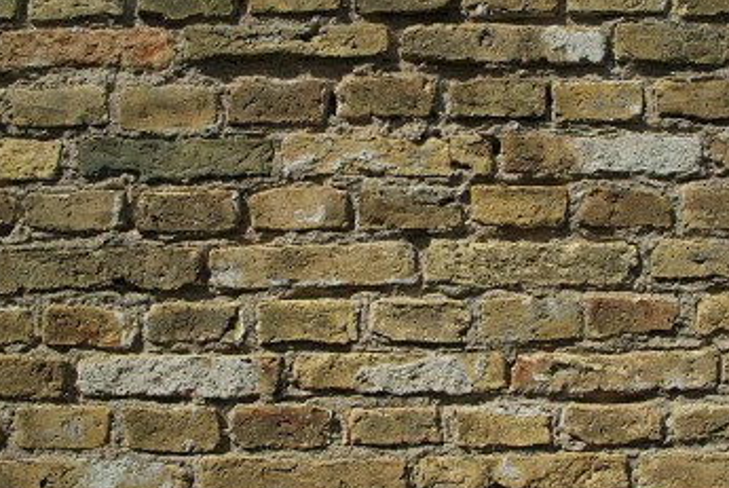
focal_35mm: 47
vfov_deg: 28.7
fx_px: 953
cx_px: 431
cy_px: 293
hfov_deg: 41.7
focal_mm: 24
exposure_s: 1/750
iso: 400
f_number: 13
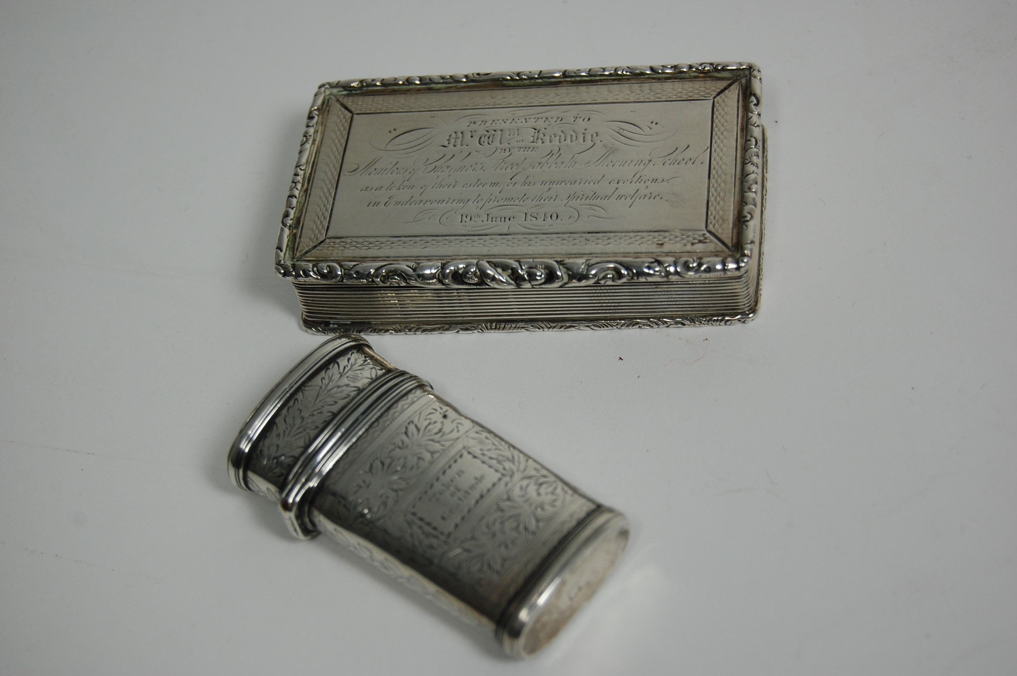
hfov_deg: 29.3
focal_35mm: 69
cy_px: 338
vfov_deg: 19.7
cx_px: 508
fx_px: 1948
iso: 320
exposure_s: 1/125
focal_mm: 46
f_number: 5.6
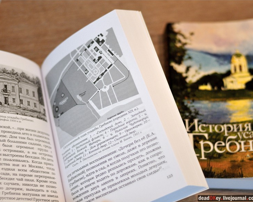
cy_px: 102
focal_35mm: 86
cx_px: 107
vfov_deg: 17.9
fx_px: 644
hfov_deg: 22.2
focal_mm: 50
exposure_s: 1/125
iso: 500
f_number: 2.2
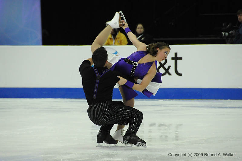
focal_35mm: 300
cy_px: 80
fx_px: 2016
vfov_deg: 4.6
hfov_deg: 6.9
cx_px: 121
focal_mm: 200
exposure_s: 1/800
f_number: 5.6
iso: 3200
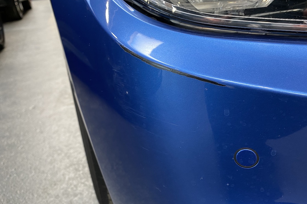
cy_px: 94
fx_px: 264
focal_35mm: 31
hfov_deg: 60.2
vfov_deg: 42.3
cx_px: 167
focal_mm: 4.25
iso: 160
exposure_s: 1/50
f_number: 1.8
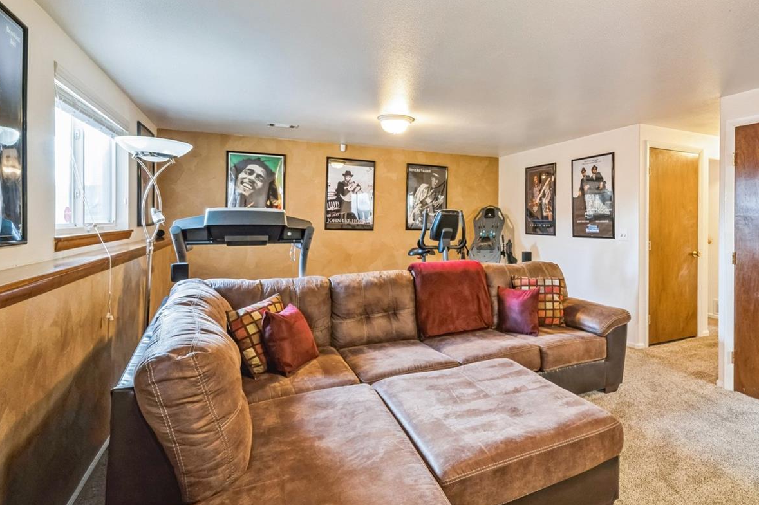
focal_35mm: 19
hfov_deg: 85.5
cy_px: 226
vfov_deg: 64.4
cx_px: 465
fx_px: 400
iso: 400
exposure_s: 1/3.33
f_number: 8
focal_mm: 14
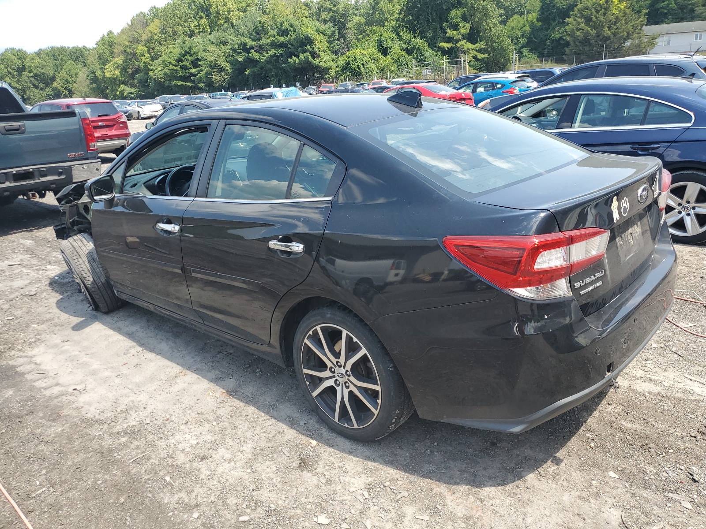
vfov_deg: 53.1
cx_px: 353
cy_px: 264
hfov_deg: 67.3
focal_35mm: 26
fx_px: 530
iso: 50
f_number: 1.5
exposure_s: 1/1111
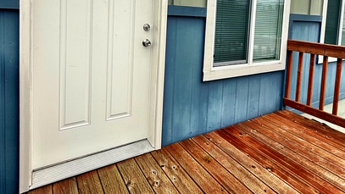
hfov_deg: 76.3
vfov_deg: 44.8
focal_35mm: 24
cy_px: 32
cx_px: 175
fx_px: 220
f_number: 2.2
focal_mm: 2.22
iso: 50
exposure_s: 1/324
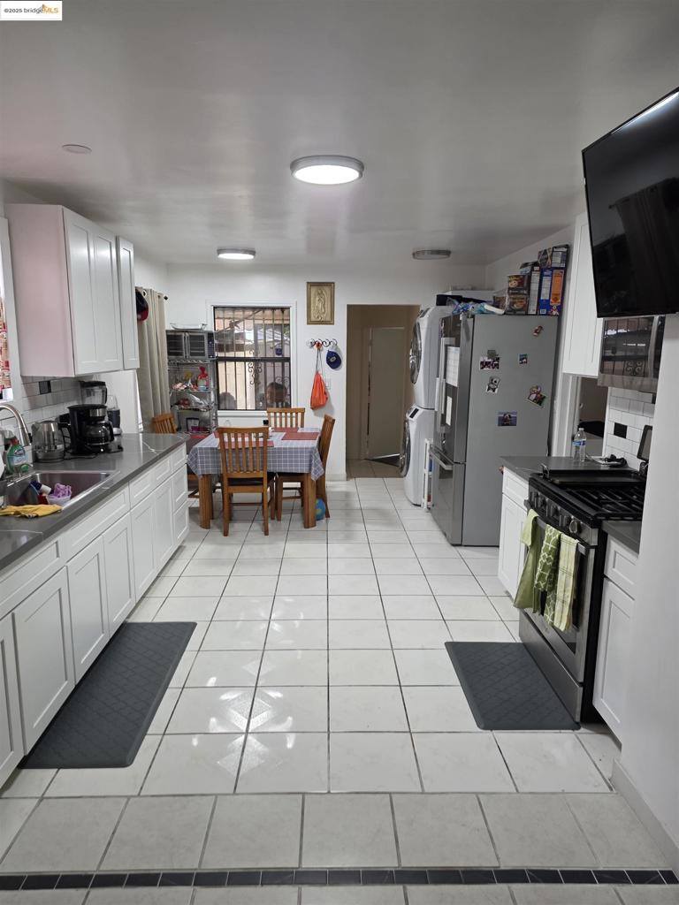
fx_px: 602
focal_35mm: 23
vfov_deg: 73.9
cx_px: 340
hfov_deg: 58.9
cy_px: 452
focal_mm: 6.3
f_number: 1.7
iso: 320
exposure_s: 1/120
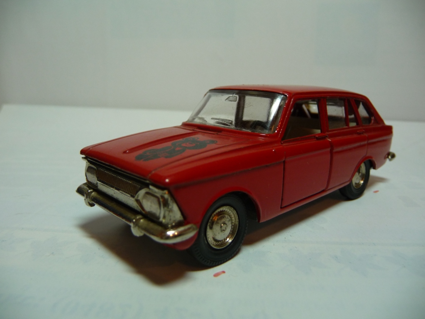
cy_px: 160
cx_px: 212
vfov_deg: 49.7
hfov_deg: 63.4
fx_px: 344
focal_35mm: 28
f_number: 3.3
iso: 160
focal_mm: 4.7
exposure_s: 1/30
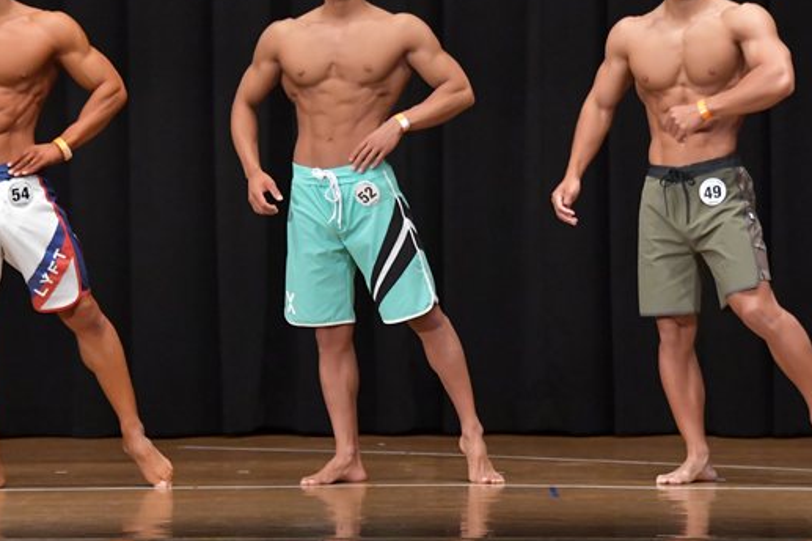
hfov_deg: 6.8
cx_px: 342
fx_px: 6830
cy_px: 206
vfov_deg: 4.5
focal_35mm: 303
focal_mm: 135
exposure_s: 1/400
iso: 6400
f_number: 5.6
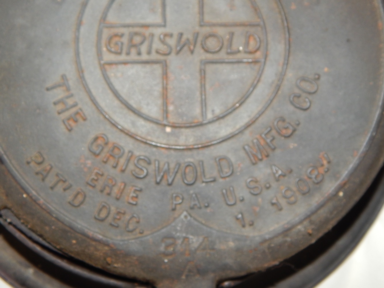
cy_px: 144
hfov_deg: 49.0
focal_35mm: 38
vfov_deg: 37.7
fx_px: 422
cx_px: 192
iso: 200
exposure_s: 1/30
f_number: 6.9
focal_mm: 6.8
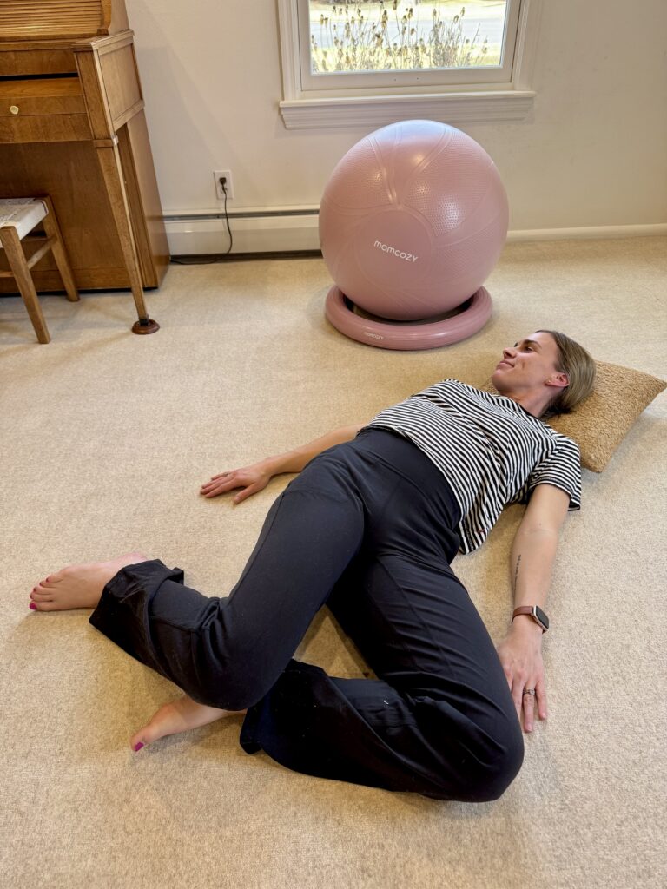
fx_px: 617
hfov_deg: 56.8
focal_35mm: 24
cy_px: 444
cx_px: 334
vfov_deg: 71.6
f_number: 1.78
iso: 160
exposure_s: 1/114
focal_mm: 6.76
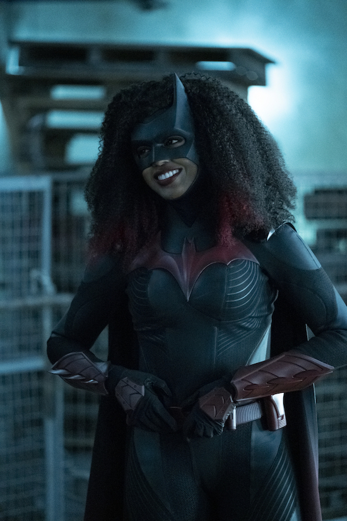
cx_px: 174
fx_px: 3036
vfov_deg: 9.8
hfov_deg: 6.5
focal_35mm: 210
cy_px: 260
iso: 6400
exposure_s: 1/125
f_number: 2.8
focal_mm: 140
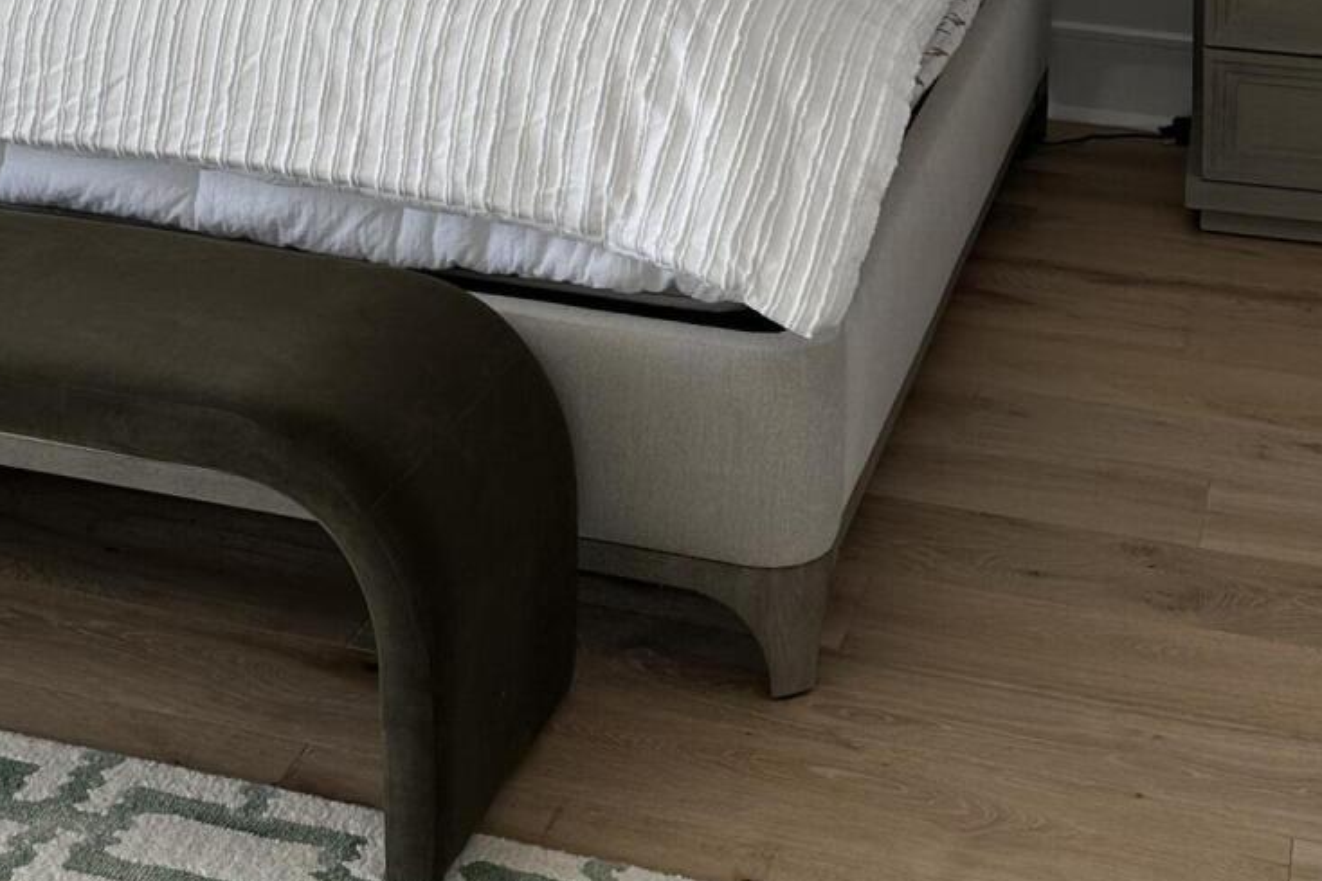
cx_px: 400
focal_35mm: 68
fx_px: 2496
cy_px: -447
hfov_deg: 29.4
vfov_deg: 17.9
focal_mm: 6.86
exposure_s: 1/352
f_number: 1.78
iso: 80
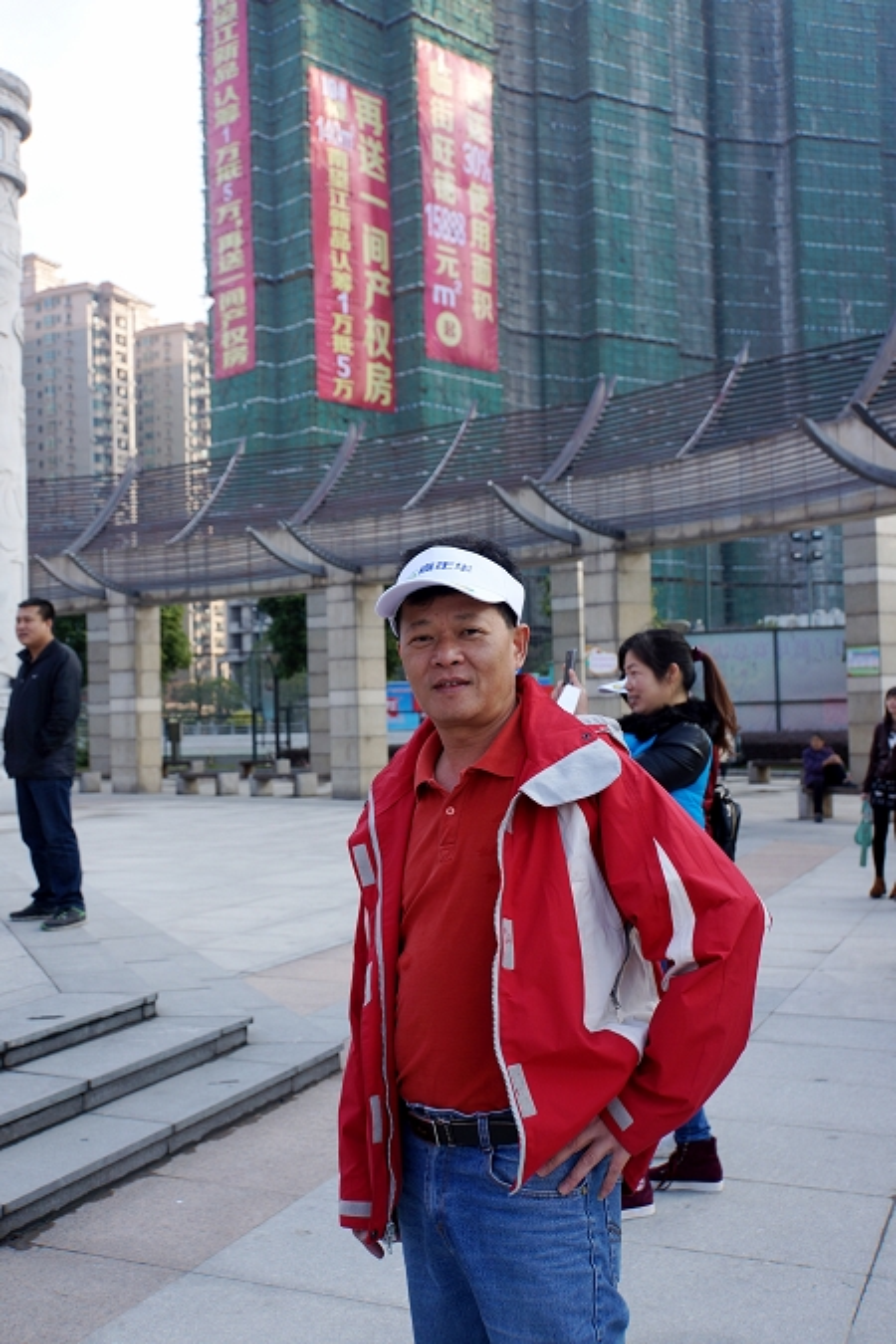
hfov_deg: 34.2
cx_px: 448
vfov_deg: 49.6
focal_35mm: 39
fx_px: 1456
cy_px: 672
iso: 100
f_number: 4.5
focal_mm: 26
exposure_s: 1/250
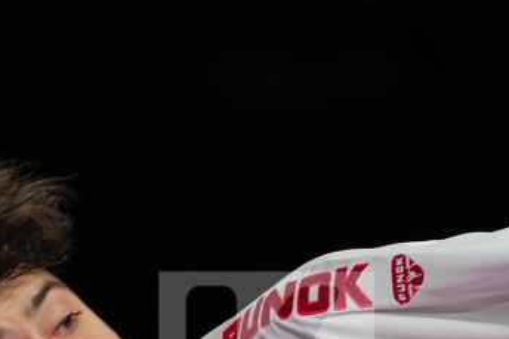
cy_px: 377
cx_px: 658
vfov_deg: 1.0
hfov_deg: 1.5
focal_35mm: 1395
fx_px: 19713
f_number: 2.8
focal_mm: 200
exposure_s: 1/1000
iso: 400
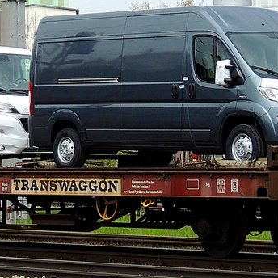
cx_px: -56
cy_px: 35
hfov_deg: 8.0
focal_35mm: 216
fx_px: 1963
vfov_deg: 8.1
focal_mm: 12.4
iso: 100
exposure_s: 1/800
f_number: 3.9
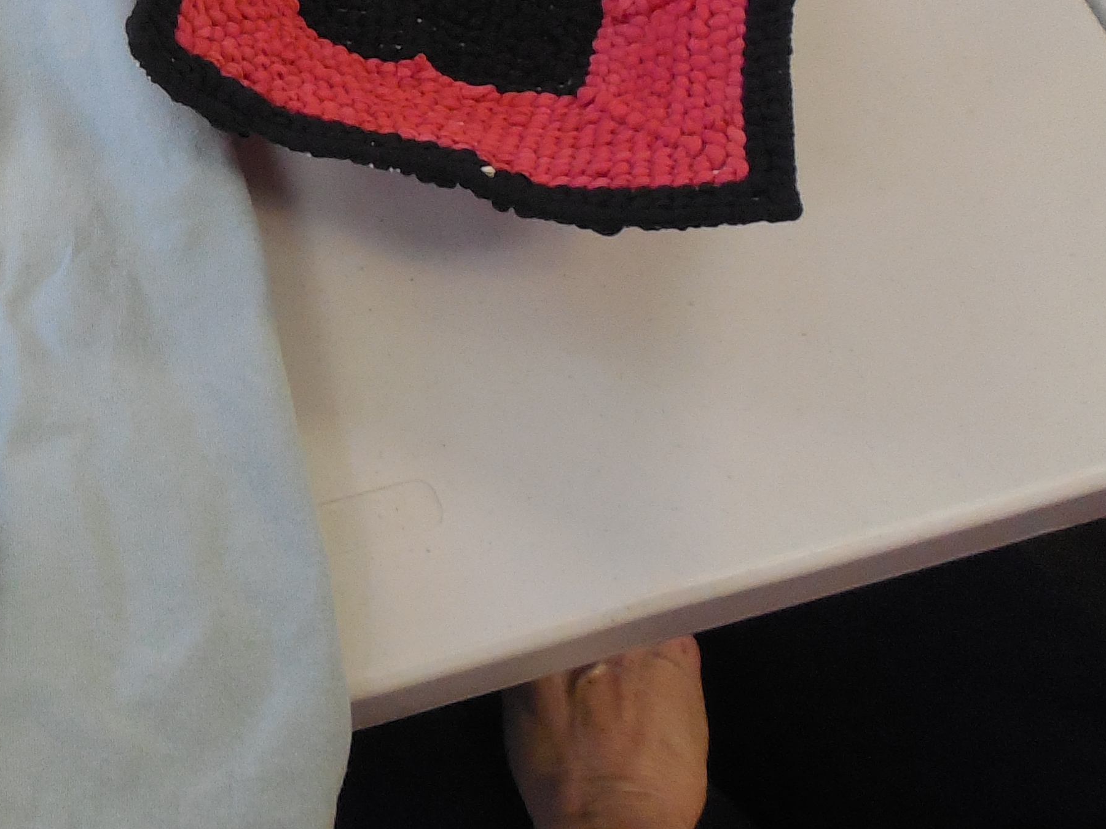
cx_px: -77
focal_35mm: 68
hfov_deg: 26.5
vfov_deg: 21.3
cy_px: 165
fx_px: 2173
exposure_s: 1/30
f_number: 3.3
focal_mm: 4.5
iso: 320
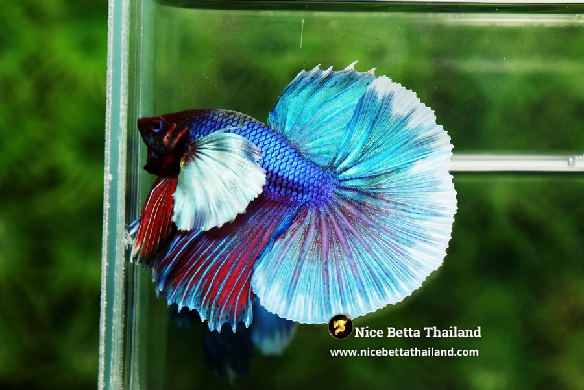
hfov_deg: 24.6
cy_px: 195
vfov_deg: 16.6
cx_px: 292
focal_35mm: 82
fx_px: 1338
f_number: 5.6
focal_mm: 55
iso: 320
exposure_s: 1/100
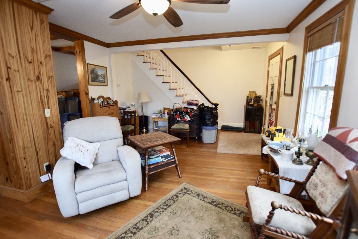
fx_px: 149
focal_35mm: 15
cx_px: 179
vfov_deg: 77.3
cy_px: 120
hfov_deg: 100.4
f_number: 3.5
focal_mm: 10
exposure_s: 1/60
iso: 900
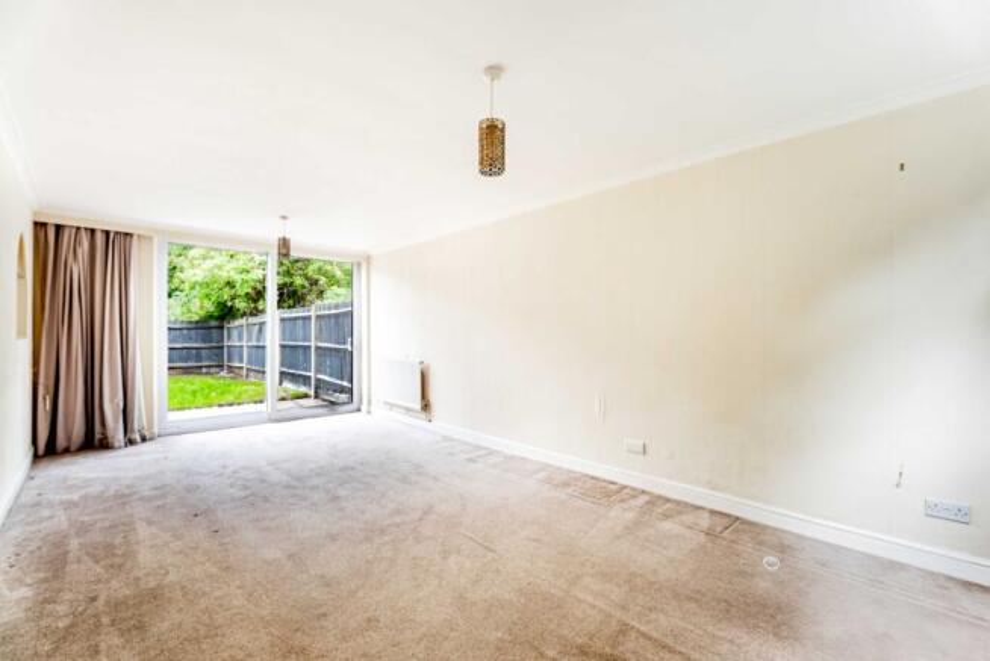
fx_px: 440
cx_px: 495
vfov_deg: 73.8
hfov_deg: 96.7
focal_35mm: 16
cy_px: 330
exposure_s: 1/30
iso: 200
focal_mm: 16
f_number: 8
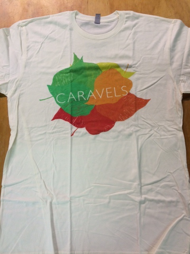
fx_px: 220
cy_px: 127
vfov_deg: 60.0
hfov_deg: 46.8
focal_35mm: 30
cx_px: 95
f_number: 2.2
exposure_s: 1/30
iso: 125
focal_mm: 4.12
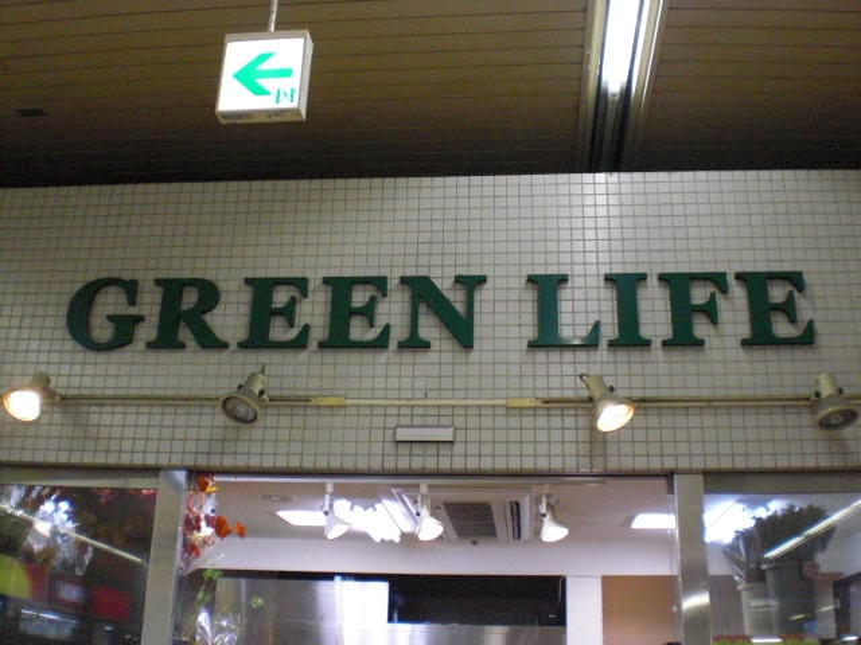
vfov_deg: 37.7
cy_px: 322
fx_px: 945
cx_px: 430
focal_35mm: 38
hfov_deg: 49.0
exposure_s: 1/160
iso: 800
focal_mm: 6.3
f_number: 3.1
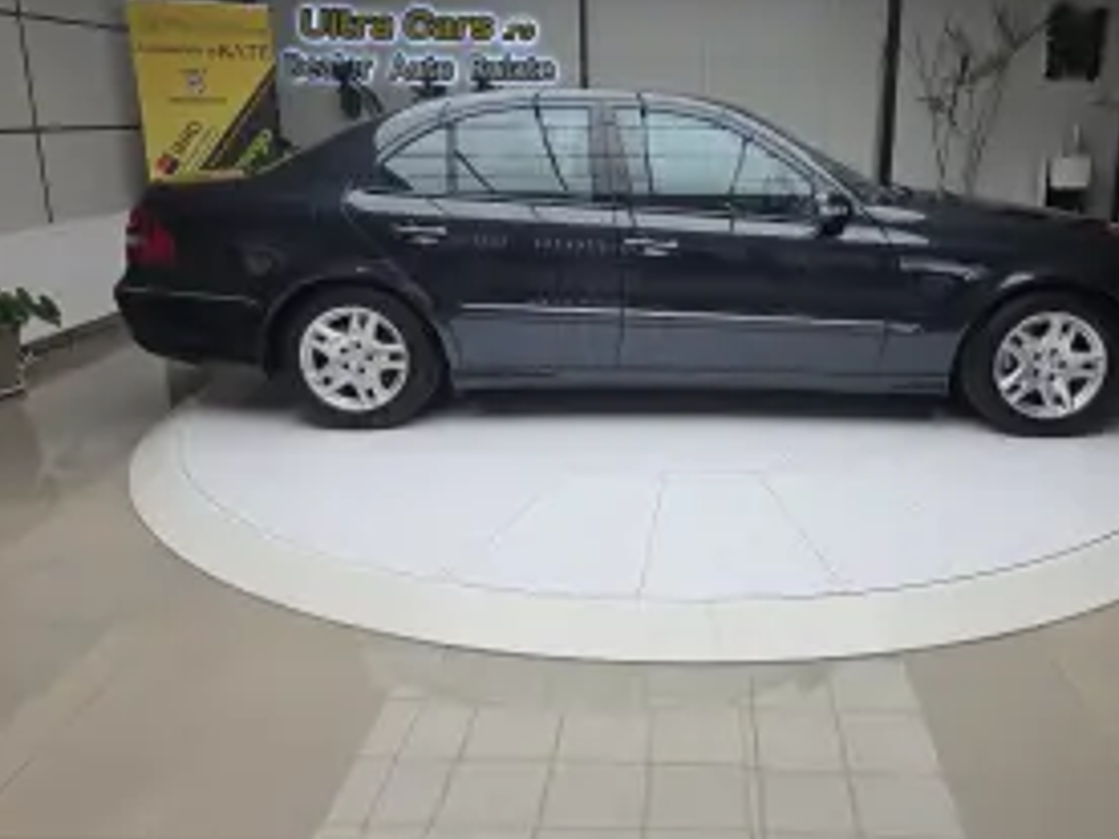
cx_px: 681
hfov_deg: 59.4
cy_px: 349
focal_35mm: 30
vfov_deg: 46.6
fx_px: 970
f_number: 1.7
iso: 12
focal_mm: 6.25
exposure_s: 1/116
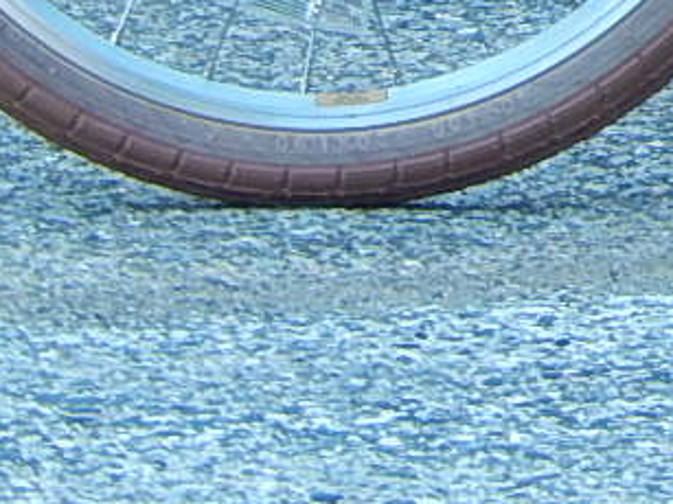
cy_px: -776
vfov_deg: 1.5
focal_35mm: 964
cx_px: 1396
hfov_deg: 2.1
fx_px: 18735
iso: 125
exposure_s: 1/50
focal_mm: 33.3
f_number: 5.7
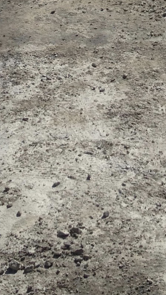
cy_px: -284
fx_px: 1212
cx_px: 156
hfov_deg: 7.8
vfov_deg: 12.3
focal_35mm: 155
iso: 50
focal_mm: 4.28
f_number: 2.4
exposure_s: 1/2762
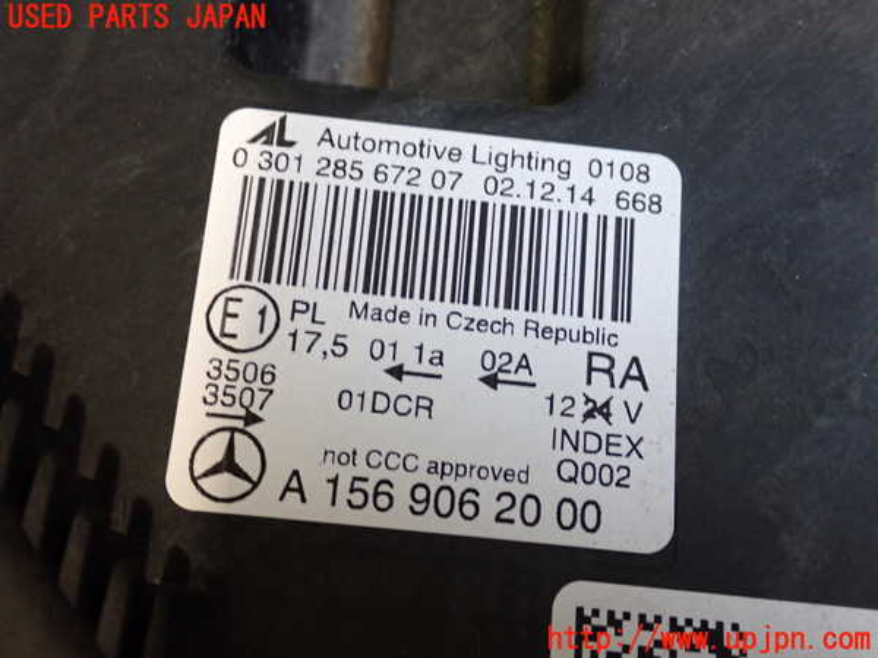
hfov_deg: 45.8
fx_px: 1040
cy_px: 329
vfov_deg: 35.1
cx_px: 439
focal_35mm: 41
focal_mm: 7.31
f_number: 2.8
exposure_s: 1/40
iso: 500
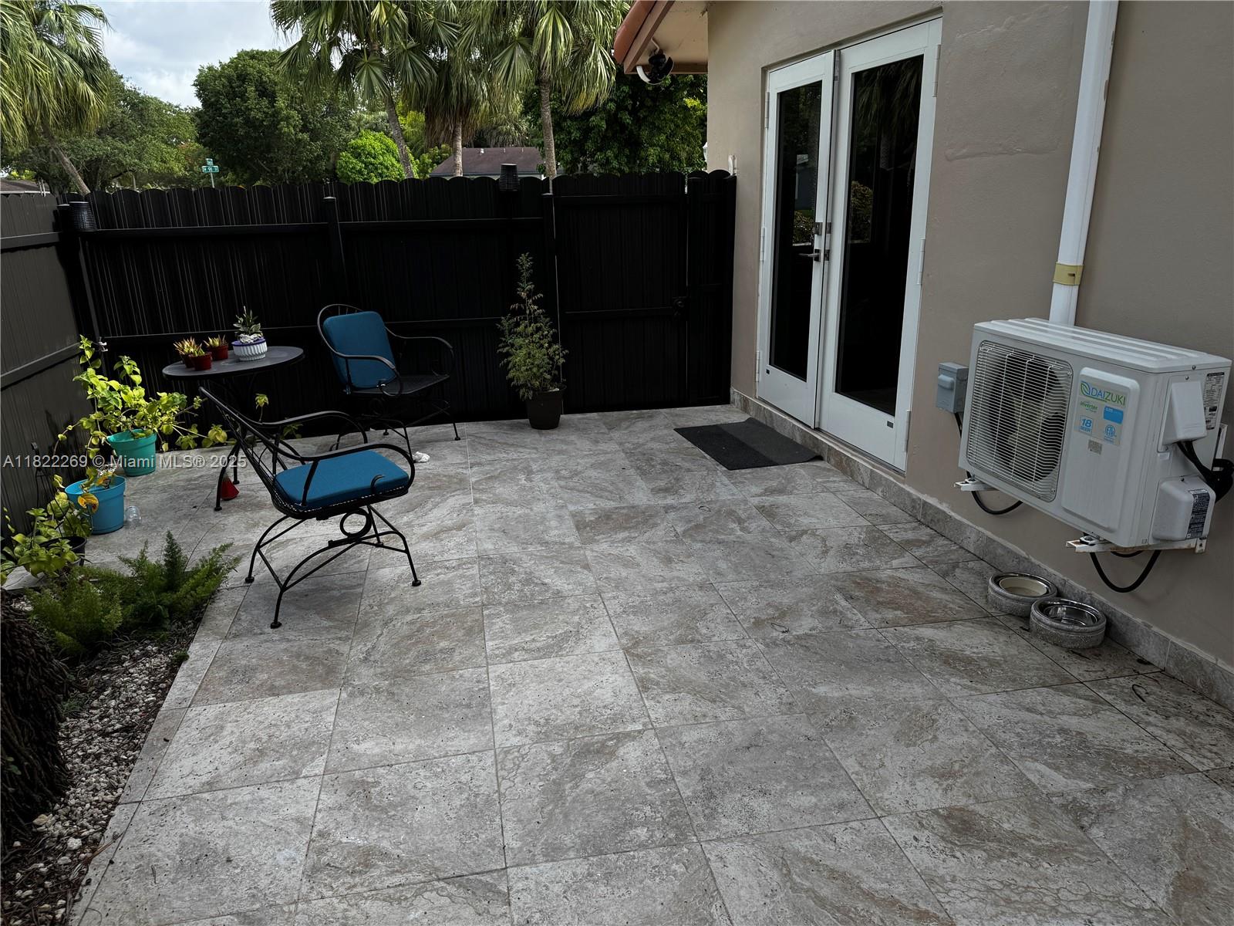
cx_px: 617
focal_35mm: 24
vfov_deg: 56.8
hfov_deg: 71.6
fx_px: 856
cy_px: 463
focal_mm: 6.76
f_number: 1.78
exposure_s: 1/1678
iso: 80
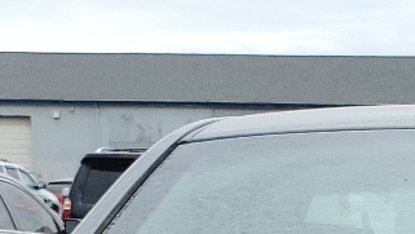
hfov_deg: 14.6
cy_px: 743
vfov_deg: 7.4
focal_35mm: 141
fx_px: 1552
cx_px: 530
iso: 50
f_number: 1.5
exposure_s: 1/769
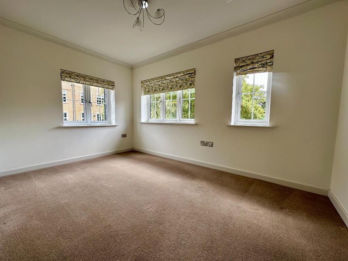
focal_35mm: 14
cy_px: 130
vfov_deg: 85.7
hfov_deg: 102.1
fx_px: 141
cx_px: 174
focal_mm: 2.22
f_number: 2.2
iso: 40
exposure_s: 1/102
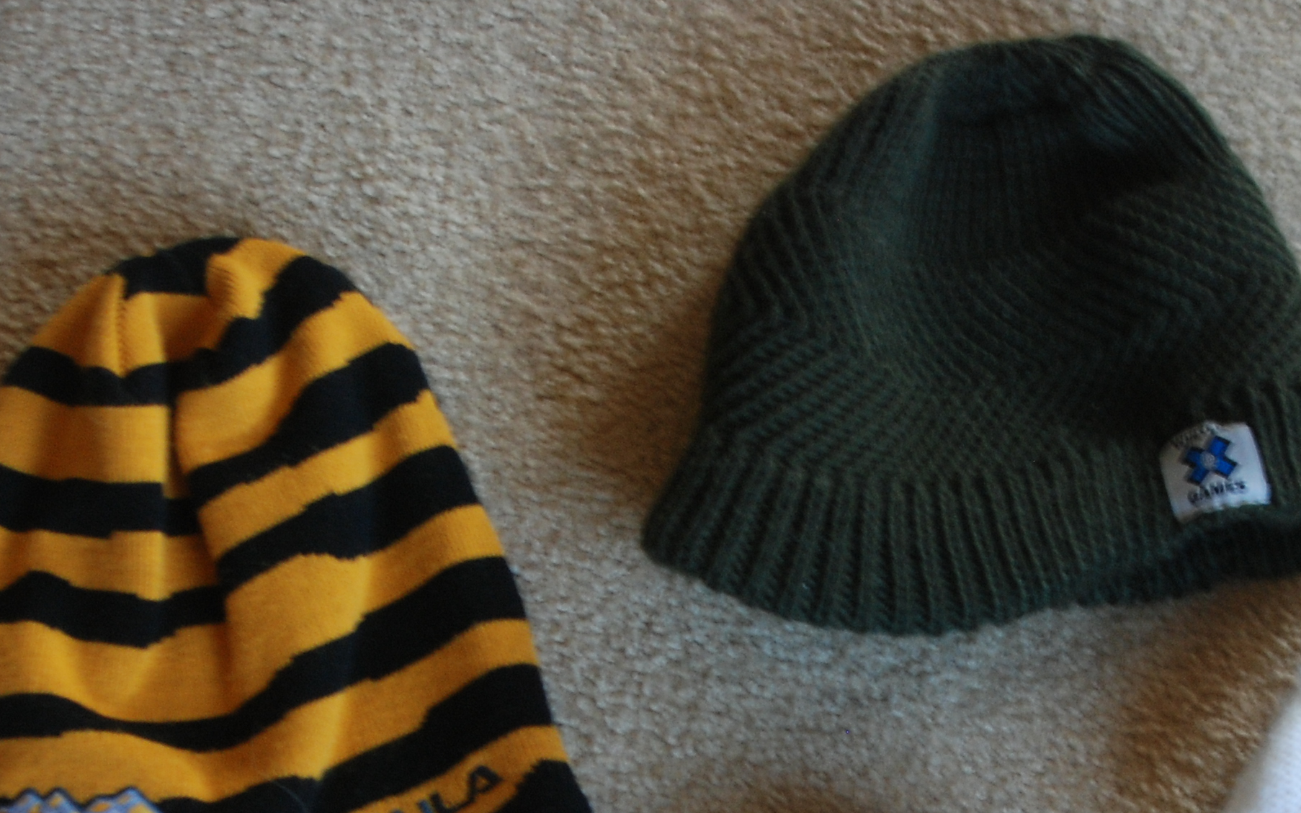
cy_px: 875
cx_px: 812
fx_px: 3723
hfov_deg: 19.8
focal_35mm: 105
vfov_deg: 12.3
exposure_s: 1/15
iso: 400
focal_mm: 32
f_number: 4
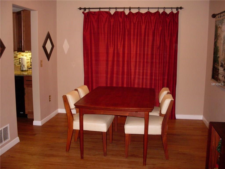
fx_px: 247
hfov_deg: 49.0
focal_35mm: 38
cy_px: 84
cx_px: 112
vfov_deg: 37.7
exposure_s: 1/45
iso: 160
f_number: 2.8
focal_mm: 6.3
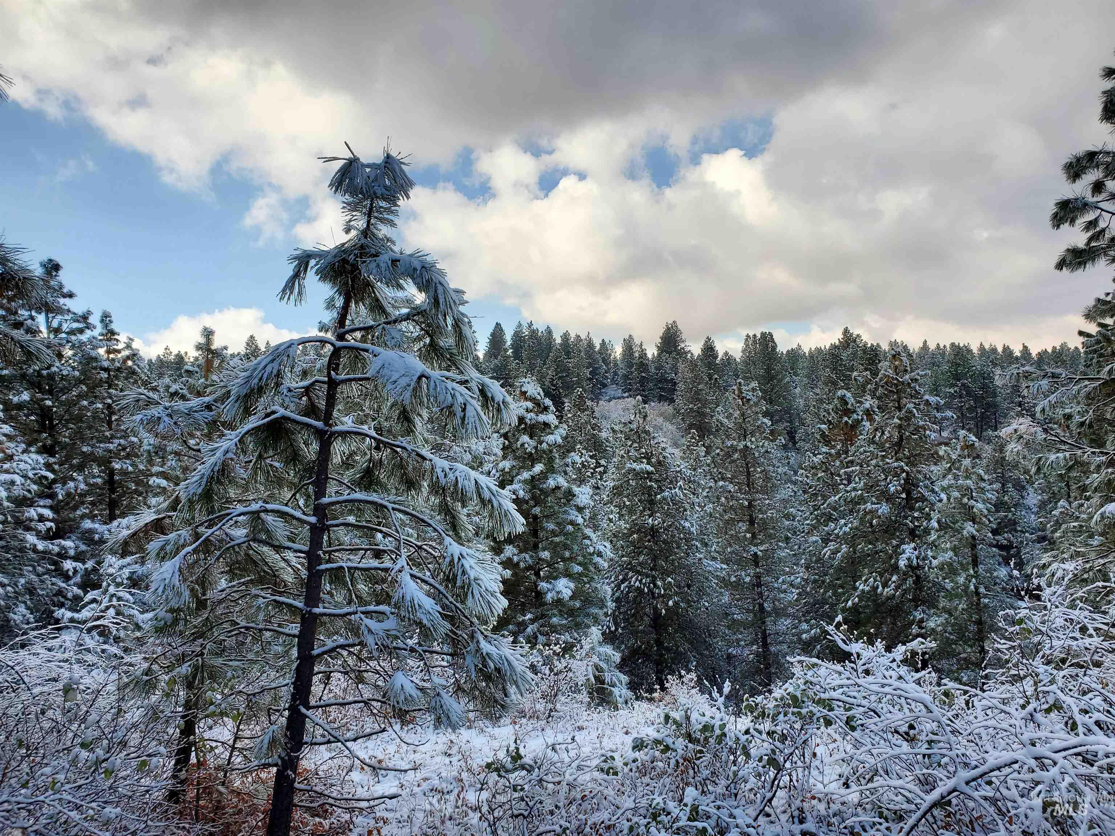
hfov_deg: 67.3
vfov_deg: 53.1
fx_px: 837
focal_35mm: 26
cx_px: 558
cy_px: 418
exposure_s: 1/986
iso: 50
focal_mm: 4.3
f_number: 2.4
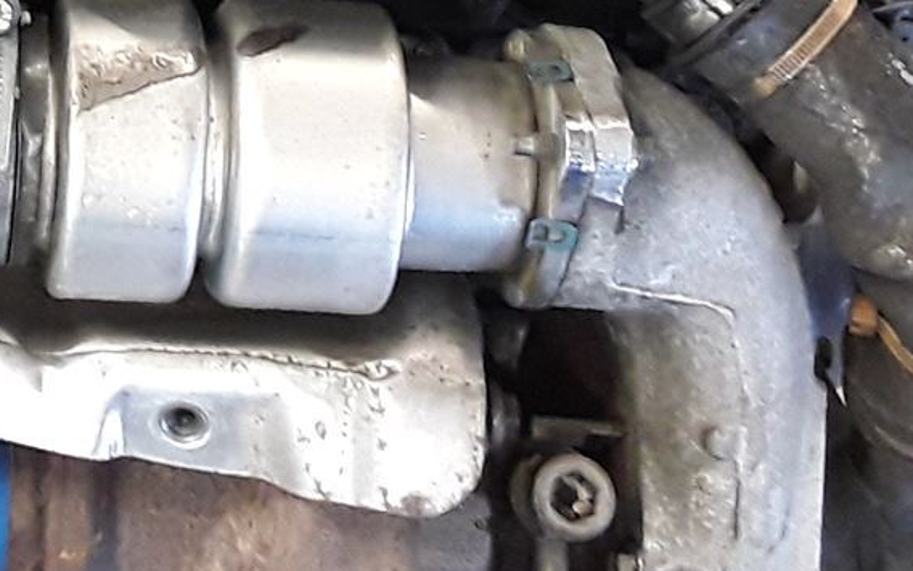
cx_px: -74
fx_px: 2662
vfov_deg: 11.8
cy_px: -232
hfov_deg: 18.7
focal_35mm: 107
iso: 200
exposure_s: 1/33
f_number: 1.9
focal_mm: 2.91
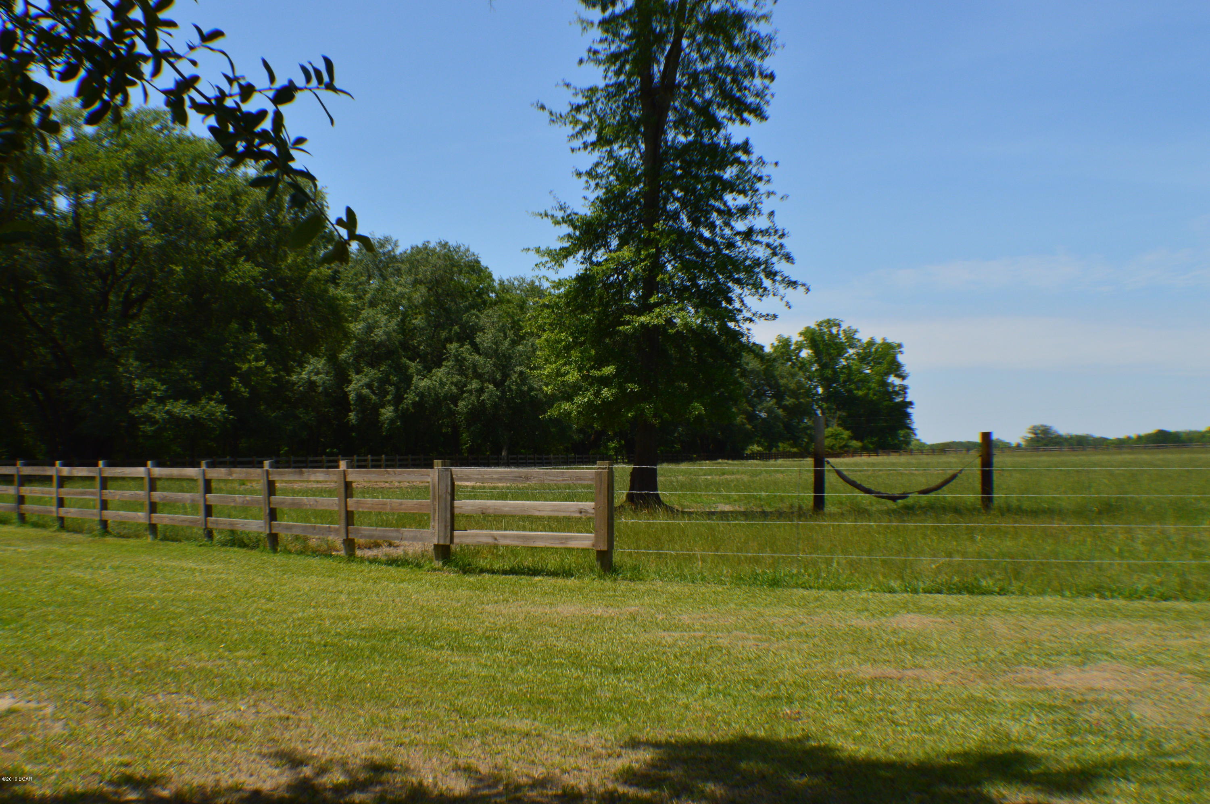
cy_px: 402
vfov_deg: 28.0
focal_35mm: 48
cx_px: 605
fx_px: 1612
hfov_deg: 41.1
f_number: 11
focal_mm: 32
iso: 400
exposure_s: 1/400
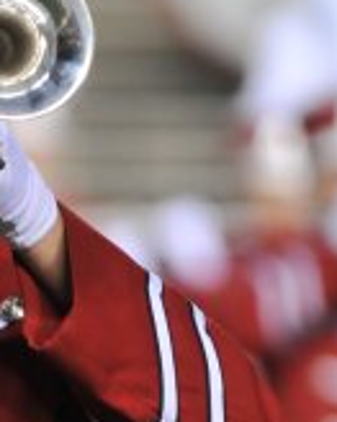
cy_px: 471
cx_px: -84
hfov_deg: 1.5
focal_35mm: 1031
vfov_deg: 1.9
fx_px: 12866
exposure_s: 1/250
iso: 800
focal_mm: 200
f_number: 2.8
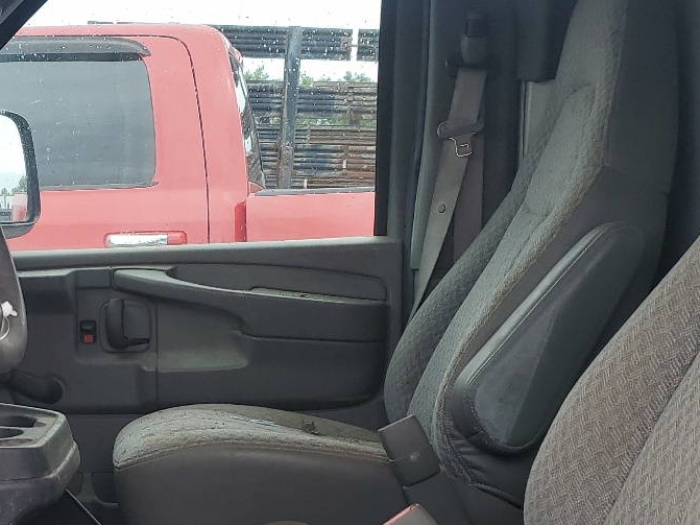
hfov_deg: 30.3
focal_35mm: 62
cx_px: 120
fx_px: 1254
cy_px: 476
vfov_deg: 23.0
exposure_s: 1/476
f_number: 1.5
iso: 50
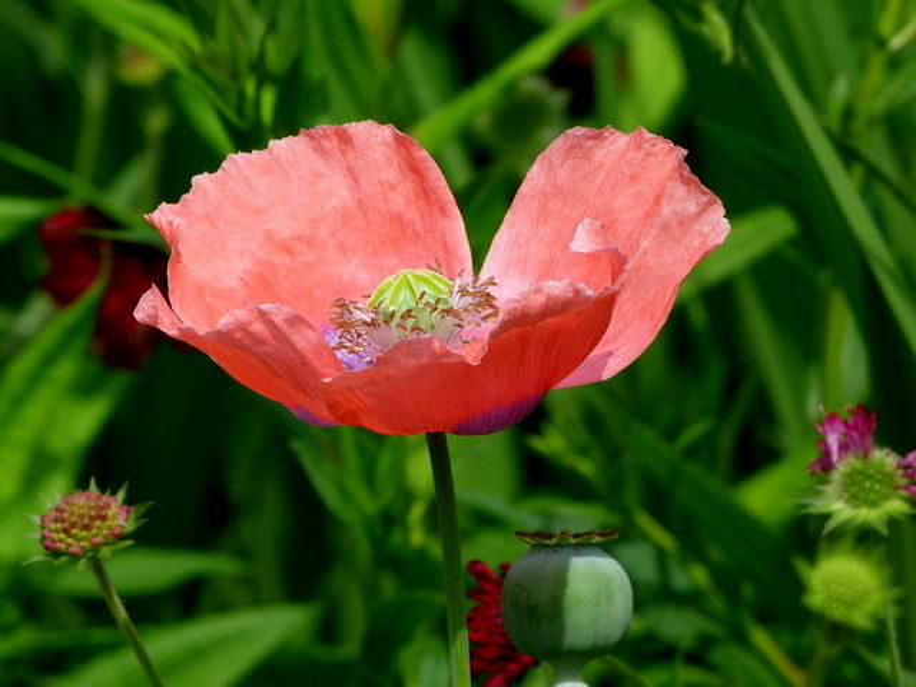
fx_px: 18259
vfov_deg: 2.2
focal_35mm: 690
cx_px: 458
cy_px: 344
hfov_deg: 2.9
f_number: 5.6
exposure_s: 1/250
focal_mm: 108
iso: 80
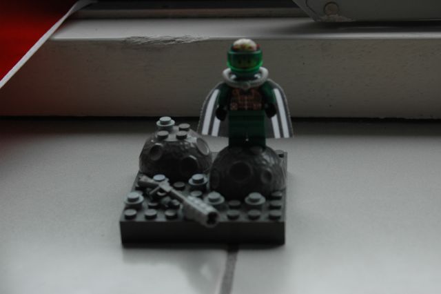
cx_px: 220
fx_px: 918
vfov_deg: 18.2
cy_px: 147
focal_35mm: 75
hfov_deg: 27.0
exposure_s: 1/200
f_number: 7.1
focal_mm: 50
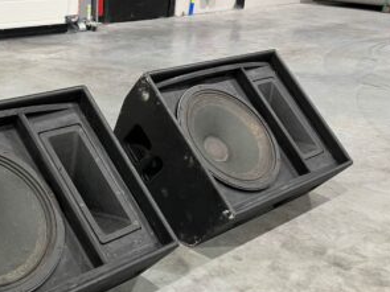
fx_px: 529
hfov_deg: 39.2
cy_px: 233
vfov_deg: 30.1
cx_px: 92
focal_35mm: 47
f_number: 1.5
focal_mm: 5.7
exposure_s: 1/60
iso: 160
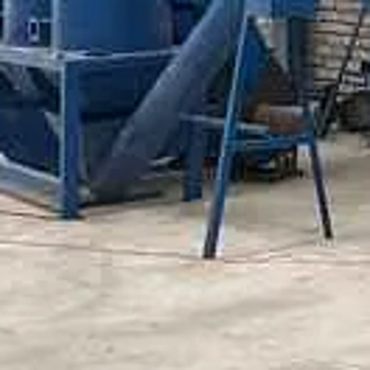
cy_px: -163
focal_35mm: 125
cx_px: 785
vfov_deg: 13.3
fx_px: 1512
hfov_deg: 12.1
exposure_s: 1/98
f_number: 1.6
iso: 125
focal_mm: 5.1
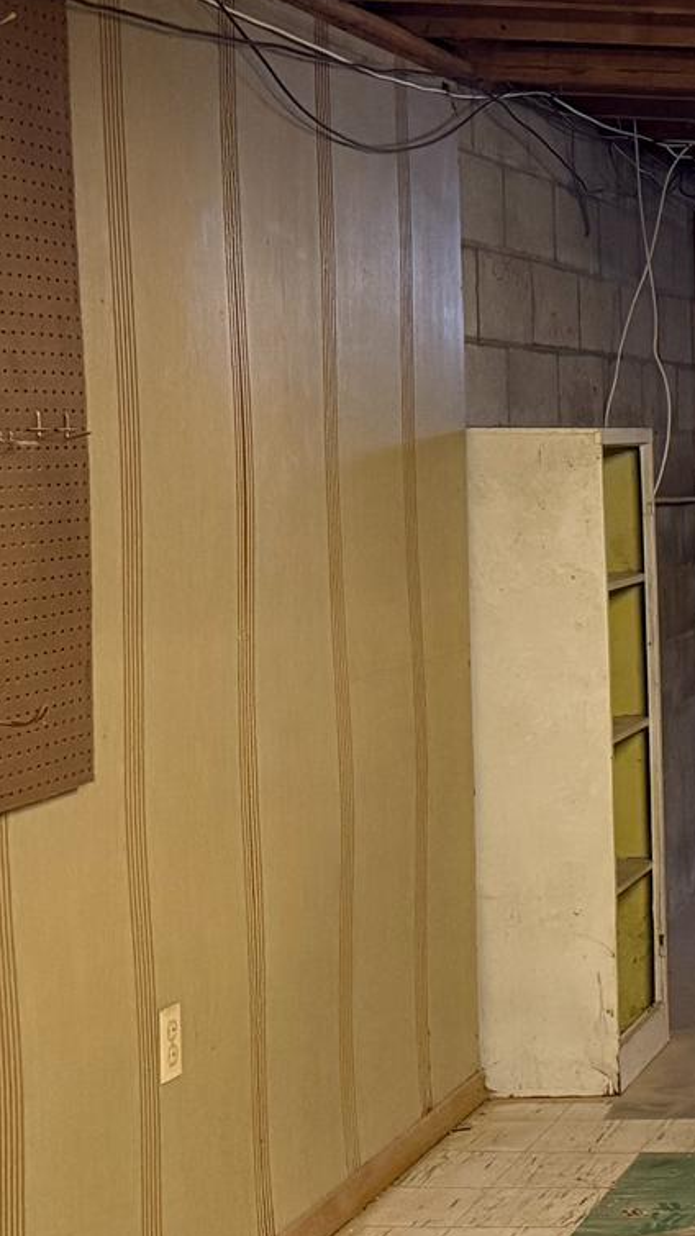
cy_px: 641
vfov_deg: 29.7
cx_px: 1388
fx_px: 2327
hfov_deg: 14.2
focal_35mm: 71
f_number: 1.78
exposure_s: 1/60
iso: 800
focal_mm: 6.76
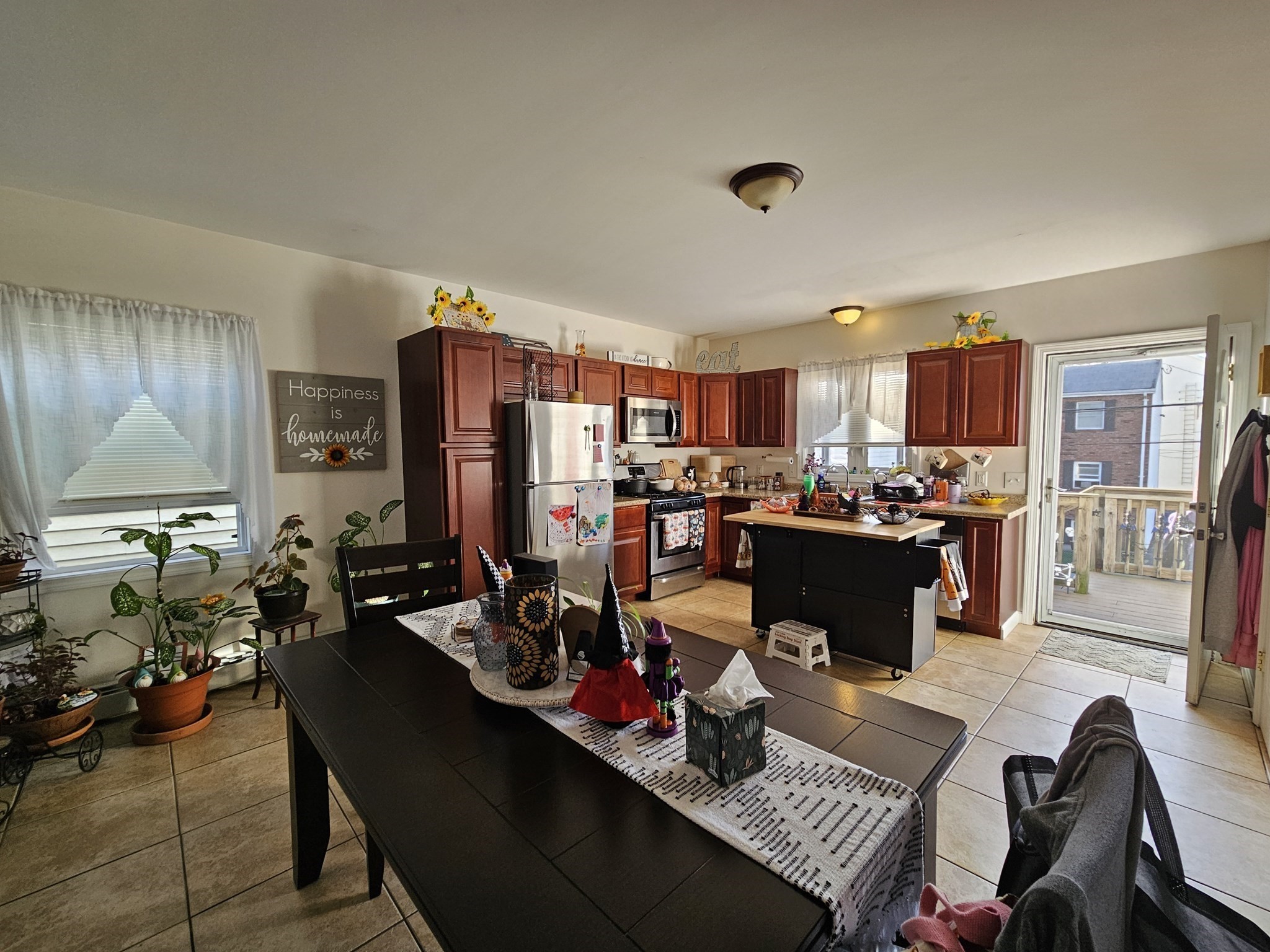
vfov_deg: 89.9
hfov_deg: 106.2
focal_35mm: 13
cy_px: 476
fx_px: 477
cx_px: 635
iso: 80
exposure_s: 1/60
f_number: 2.2
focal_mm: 2.2
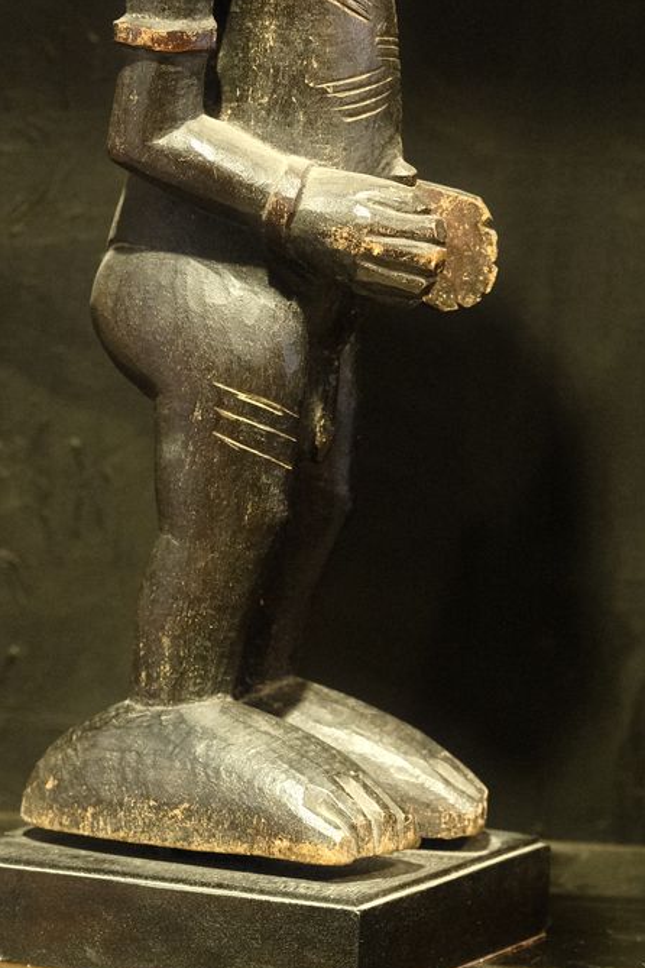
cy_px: 55
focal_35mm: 175
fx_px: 4703
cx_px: 186
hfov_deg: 7.8
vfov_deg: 11.7
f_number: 4.5
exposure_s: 1/18
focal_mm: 60
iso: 2000
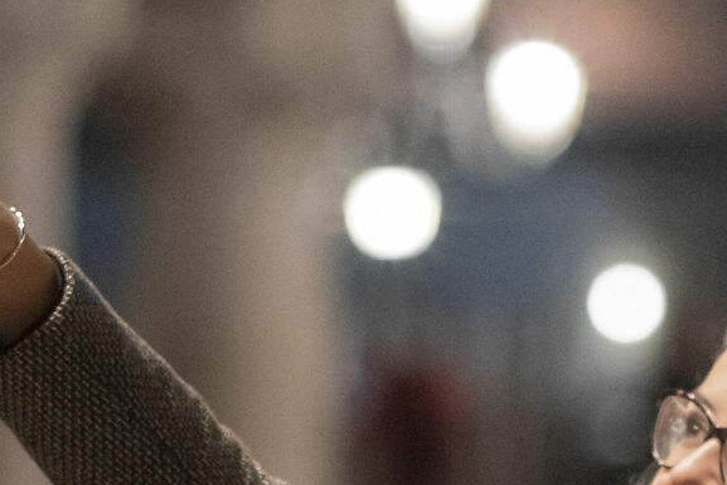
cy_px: 518
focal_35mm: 528
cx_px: 697
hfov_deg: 3.9
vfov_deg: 2.6
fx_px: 10665
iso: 6400
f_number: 2
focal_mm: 85
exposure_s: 1/60
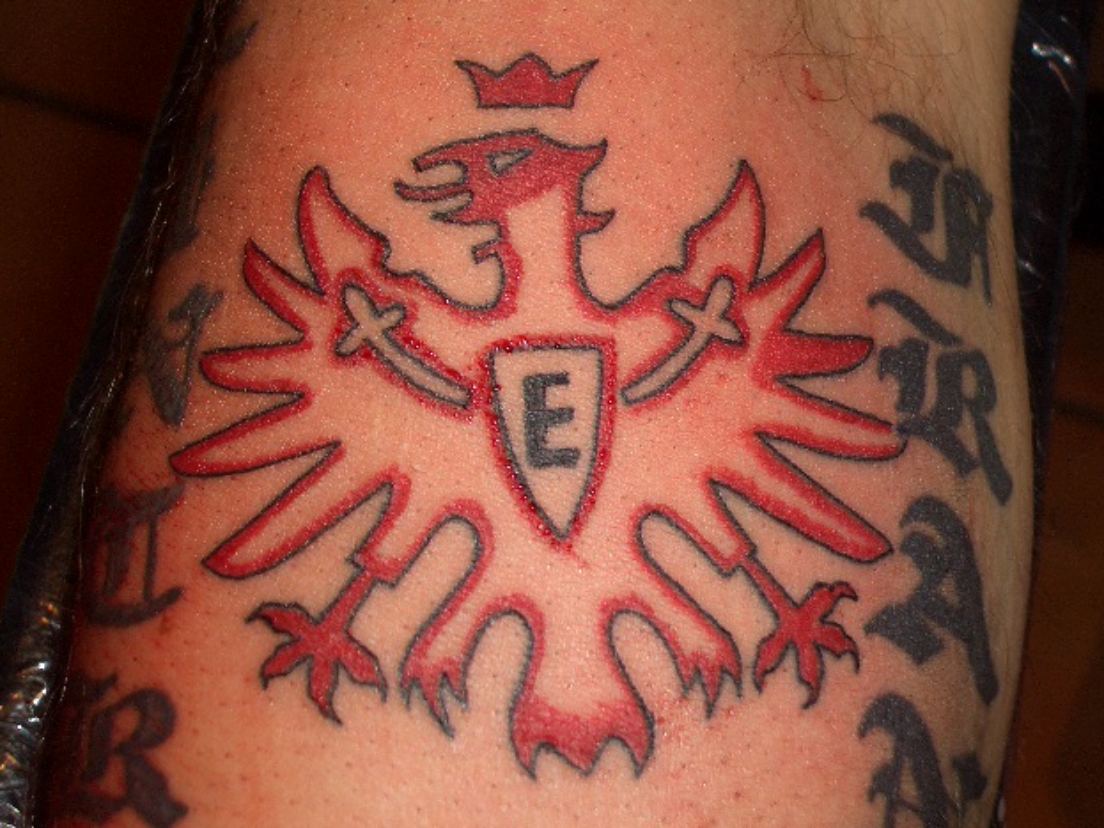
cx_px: 555
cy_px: 410
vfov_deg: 19.4
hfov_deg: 25.7
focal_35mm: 76
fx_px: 2423
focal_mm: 12.2
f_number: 3.9
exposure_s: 1/60
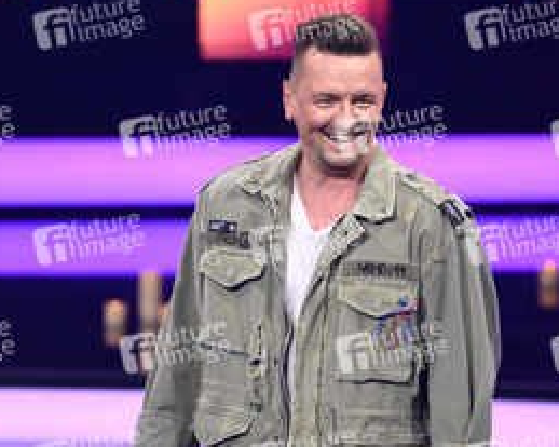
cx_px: 333
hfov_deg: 2.5
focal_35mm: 785
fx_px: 12982
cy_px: 294
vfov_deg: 2.0
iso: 5000
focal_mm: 480
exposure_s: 1/200
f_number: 5.6
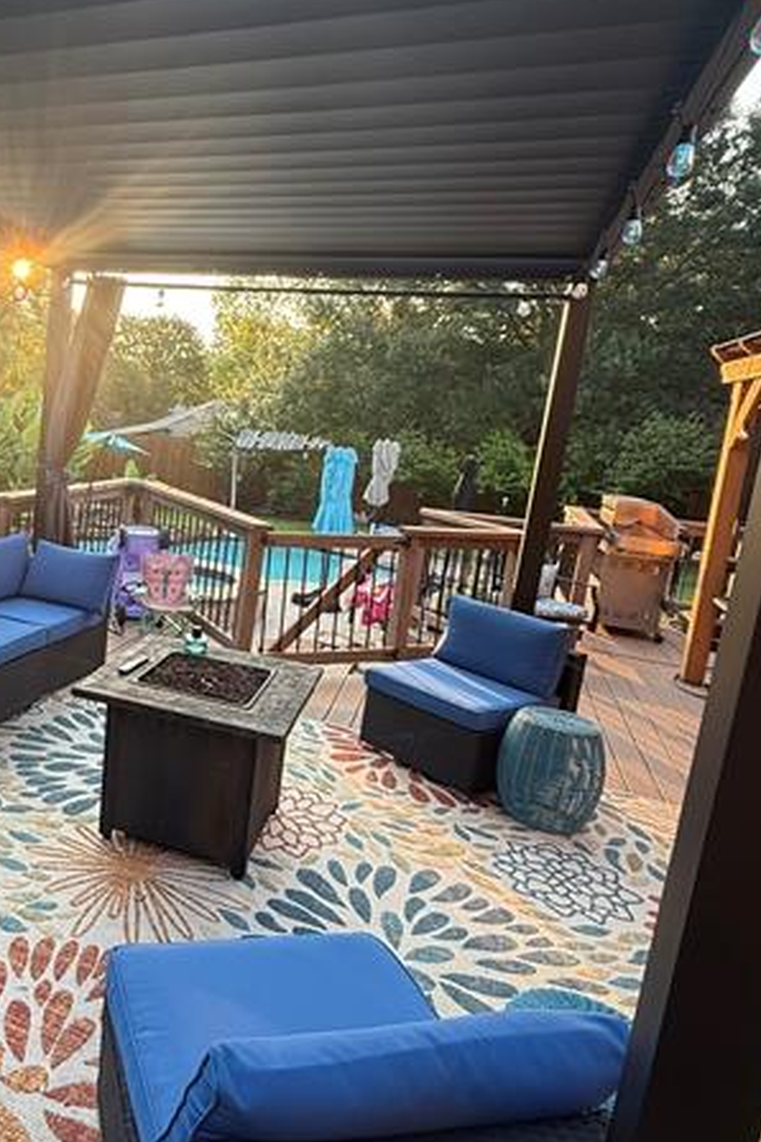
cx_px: 128
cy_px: 554
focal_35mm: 25
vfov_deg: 71.5
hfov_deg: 47.8
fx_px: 793
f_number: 2.2
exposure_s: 1/108
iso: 64
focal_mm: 2.22
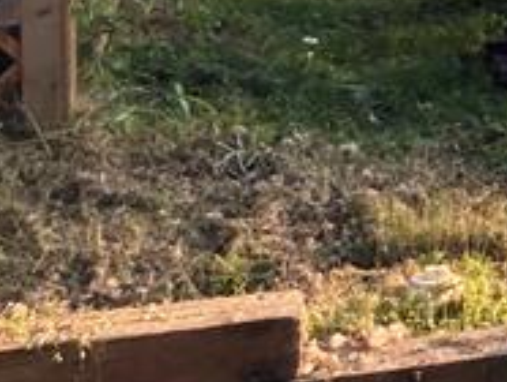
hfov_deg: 10.5
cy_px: -423
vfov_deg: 9.0
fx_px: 2258
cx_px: 1333
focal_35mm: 154
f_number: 1.8
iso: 20
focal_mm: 3.99
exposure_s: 1/322
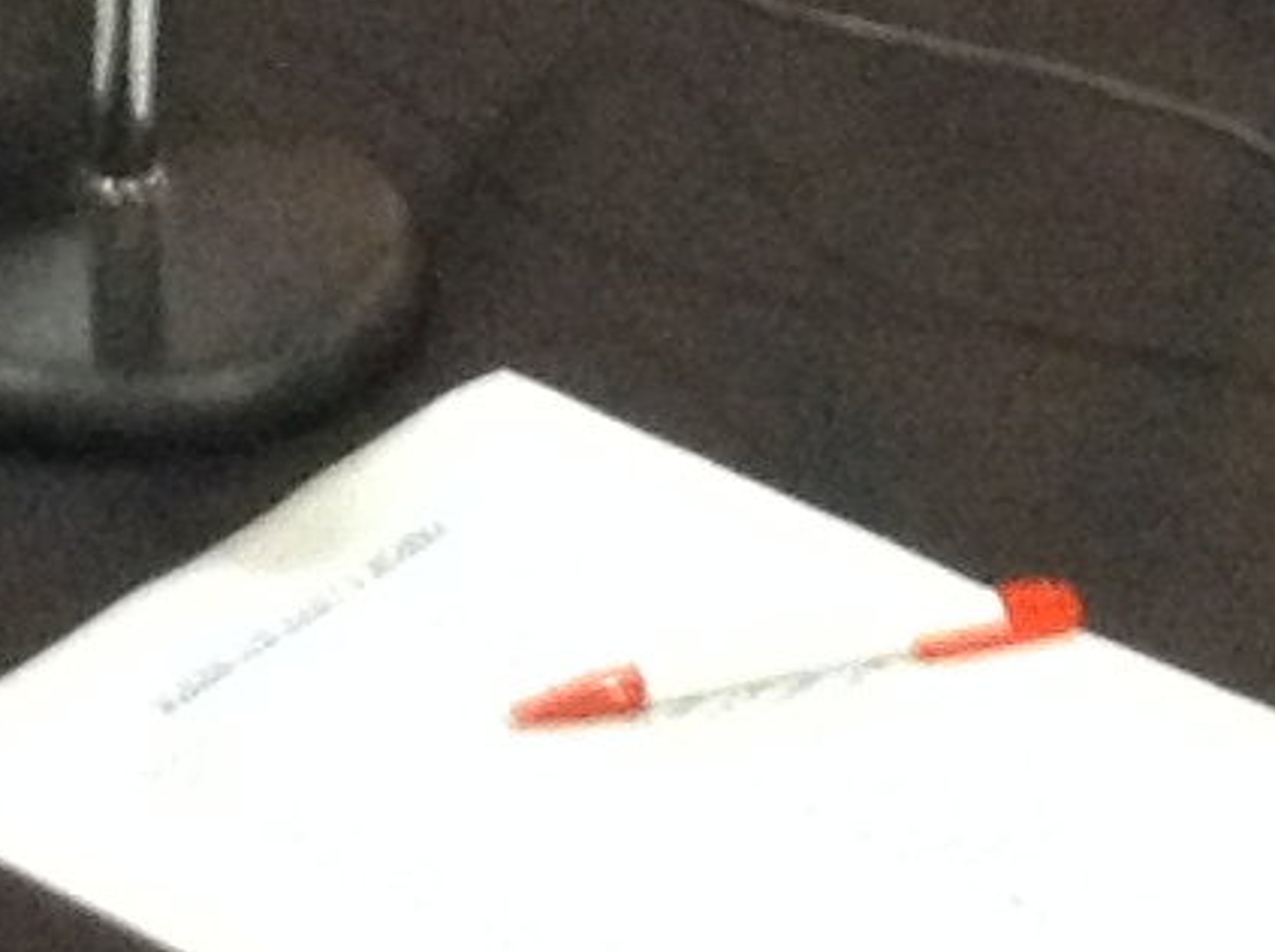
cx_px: 1377
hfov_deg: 9.7
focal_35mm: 202
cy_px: -1494
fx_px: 7430
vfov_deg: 6.9
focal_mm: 3.3
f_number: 2.4
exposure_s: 1/20
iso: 200
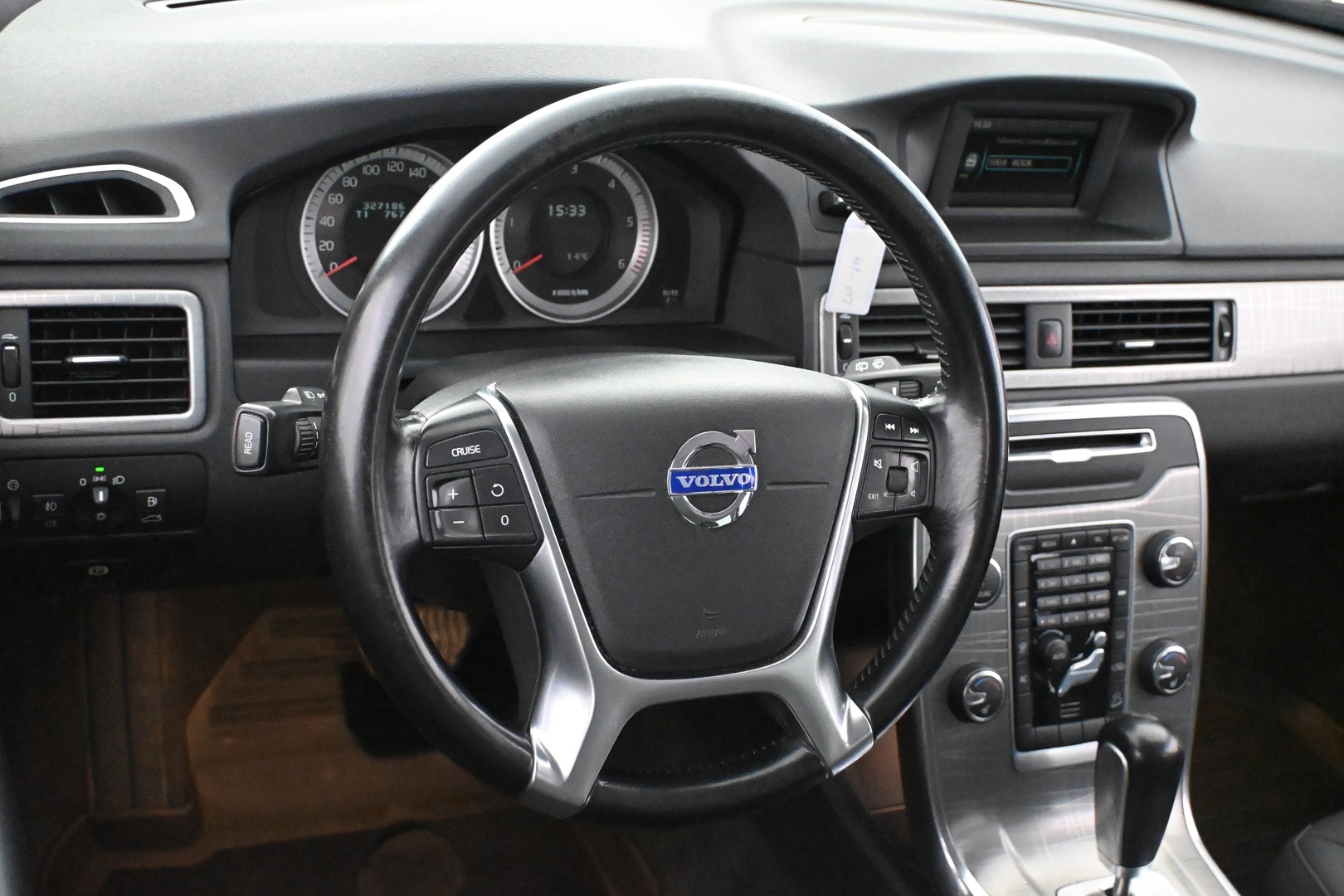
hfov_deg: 43.6
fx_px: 1680
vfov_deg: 29.9
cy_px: 448
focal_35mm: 45
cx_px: 672
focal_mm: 30
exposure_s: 1/60
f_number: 4.8
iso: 12800
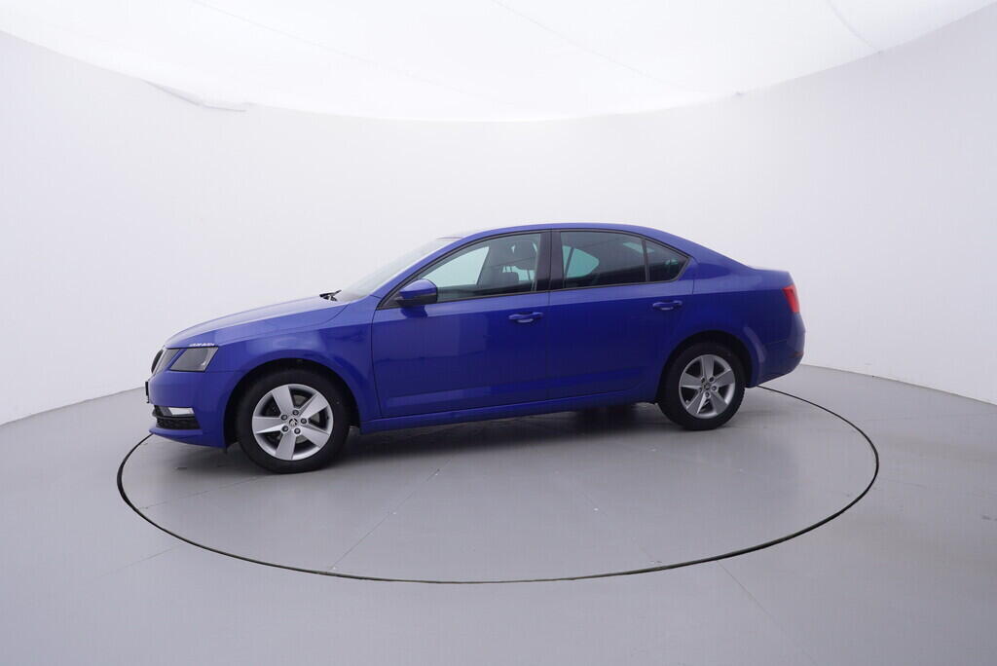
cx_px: 498
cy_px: 333
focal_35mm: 22
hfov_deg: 77.3
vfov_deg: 56.2
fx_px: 623
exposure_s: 1/80
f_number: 5
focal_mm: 15
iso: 200
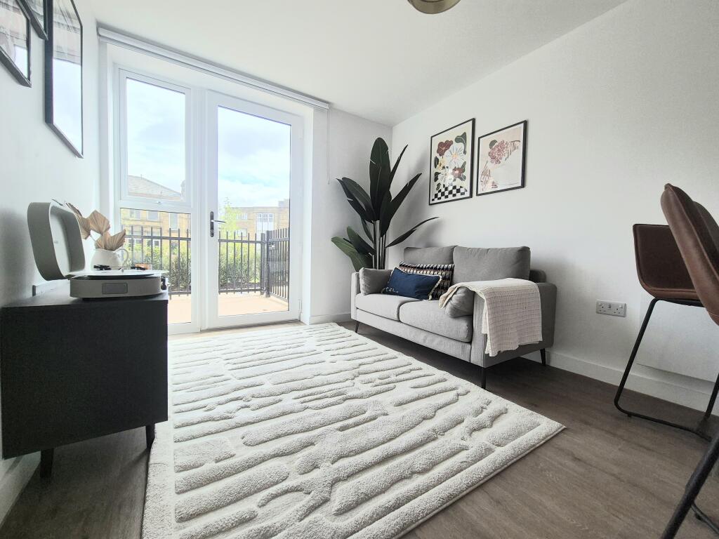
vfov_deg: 89.9
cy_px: 270
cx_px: 360
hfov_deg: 106.2
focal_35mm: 13
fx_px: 270
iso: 50
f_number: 2.2
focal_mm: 2.2
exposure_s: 1/357
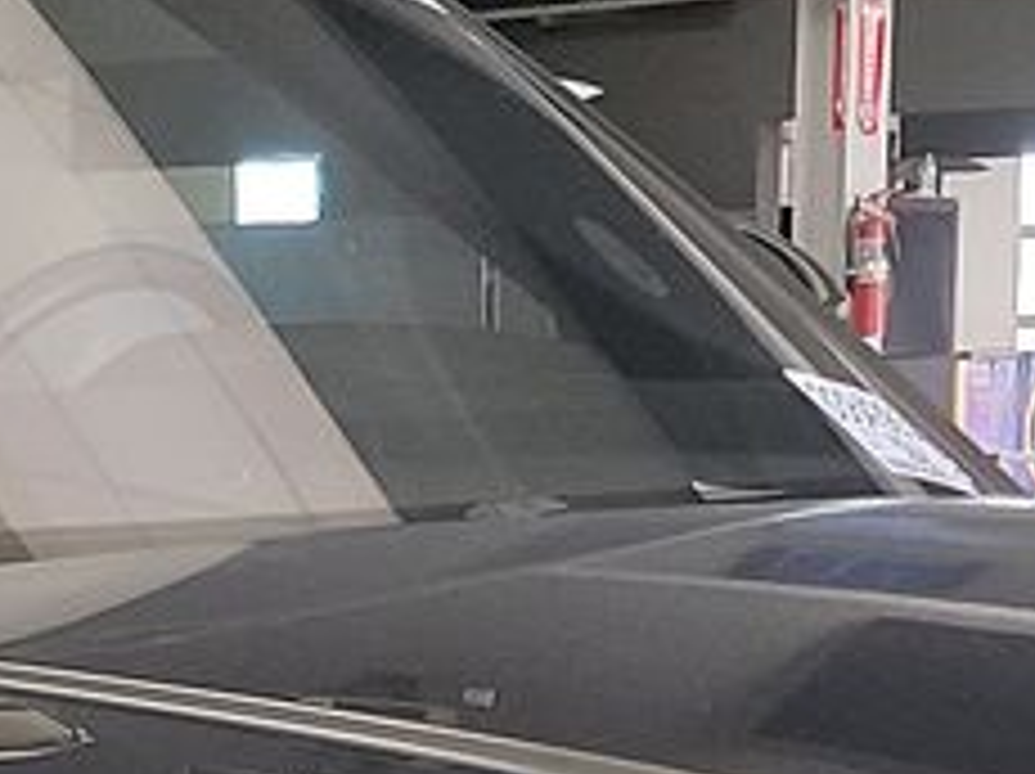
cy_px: 1593
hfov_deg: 11.7
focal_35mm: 167
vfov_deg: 8.4
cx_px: -45
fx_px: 4988
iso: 88
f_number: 1.8
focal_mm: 6.7
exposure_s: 1/59
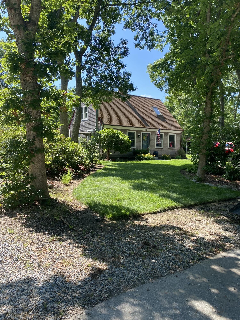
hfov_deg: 53.1
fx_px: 240
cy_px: 160
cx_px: 120
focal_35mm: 26
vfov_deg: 67.3
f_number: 1.8
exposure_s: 1/633
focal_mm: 4.25
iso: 32
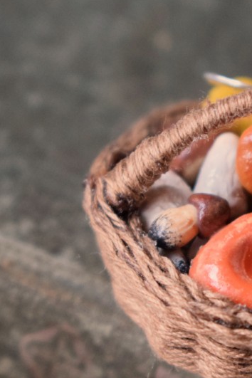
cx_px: 250
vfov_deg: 11.5
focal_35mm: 179
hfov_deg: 7.6
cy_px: 242
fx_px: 1880
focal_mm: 55
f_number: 5.6
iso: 3200
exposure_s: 1/60
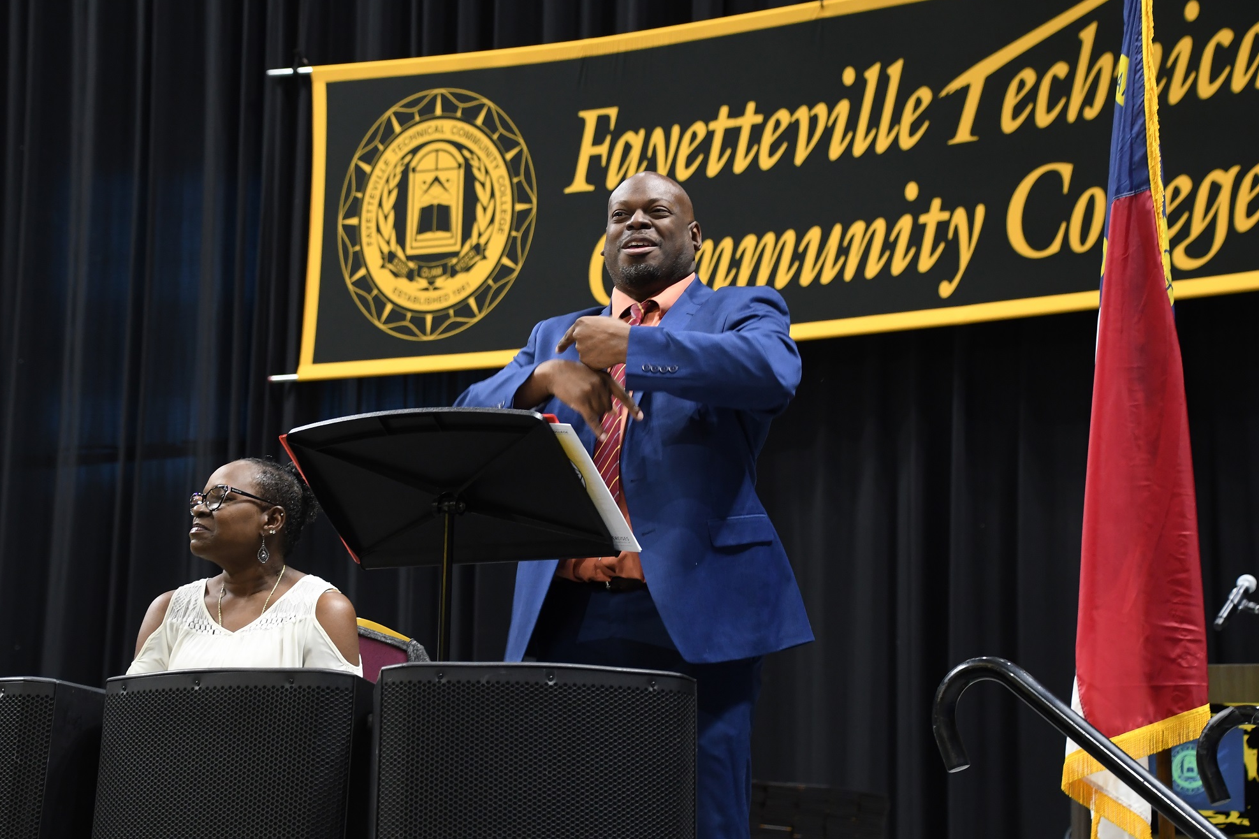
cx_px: 624
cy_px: 456
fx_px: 3077
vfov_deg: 15.5
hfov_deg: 23.1
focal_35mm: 88
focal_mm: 52
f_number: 5
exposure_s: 1/80
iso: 1250
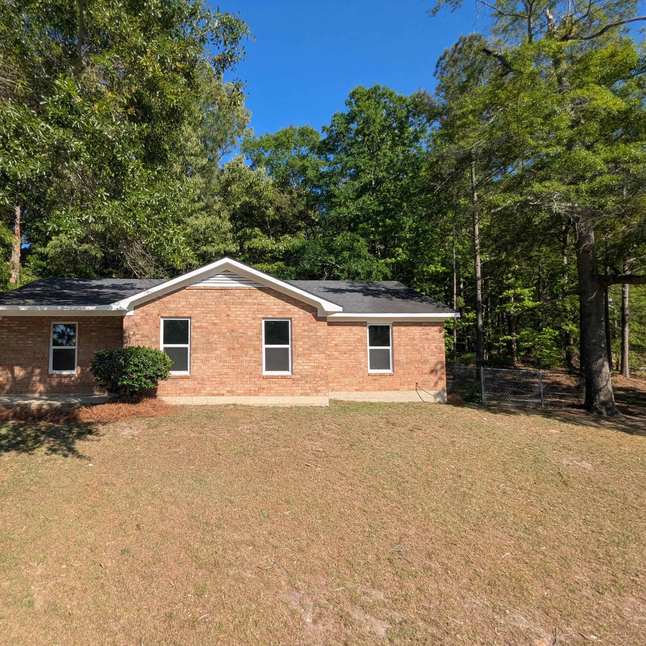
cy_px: 324
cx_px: 238
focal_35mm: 19
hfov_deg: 76.2
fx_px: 401
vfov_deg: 77.7
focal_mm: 2.35
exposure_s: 1/1453
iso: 44
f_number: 2.2
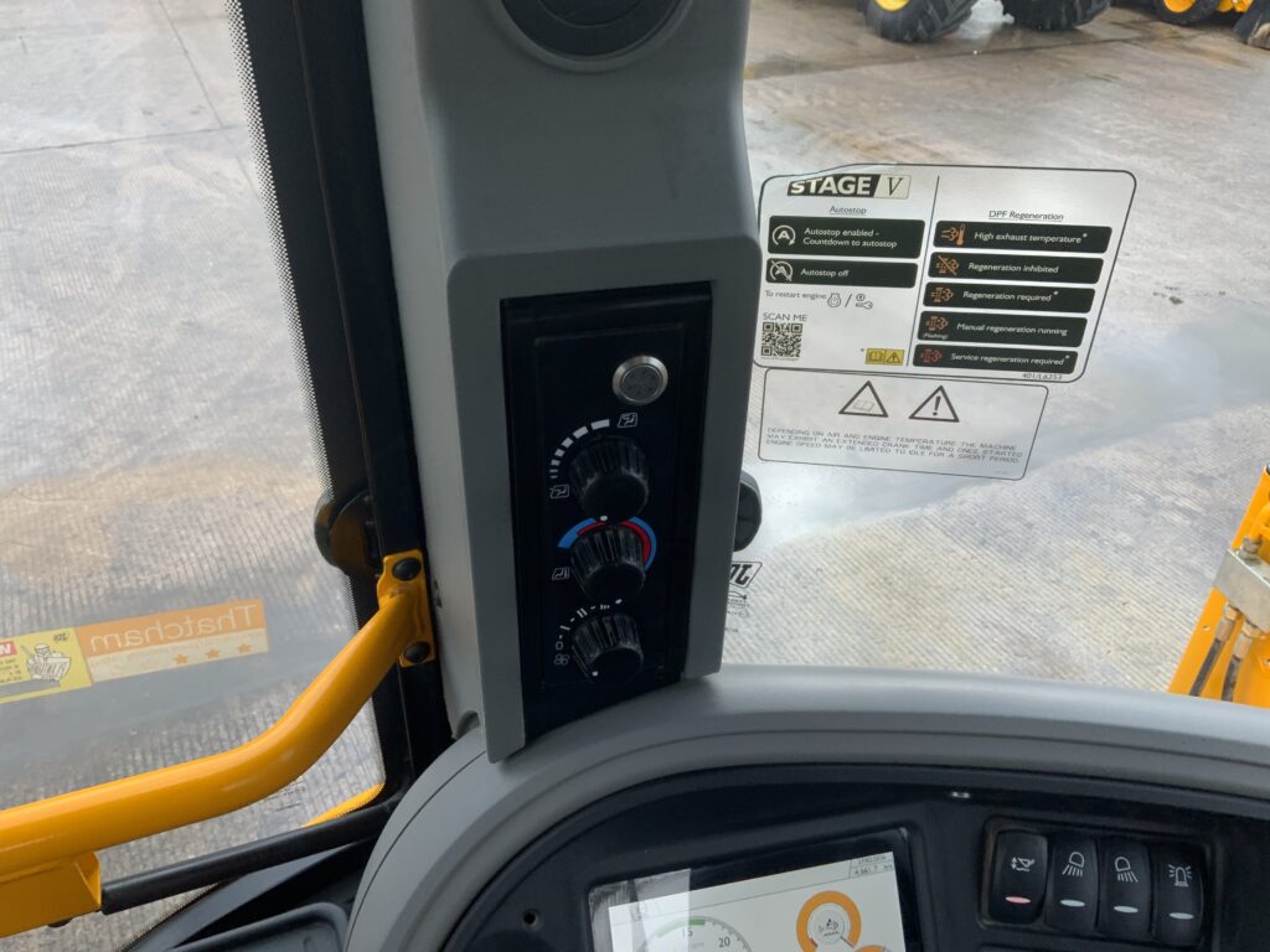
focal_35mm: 29
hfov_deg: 61.7
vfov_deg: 48.2
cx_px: 635
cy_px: 476
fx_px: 1064
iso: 16
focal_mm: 3
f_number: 1.8
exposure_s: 1/172
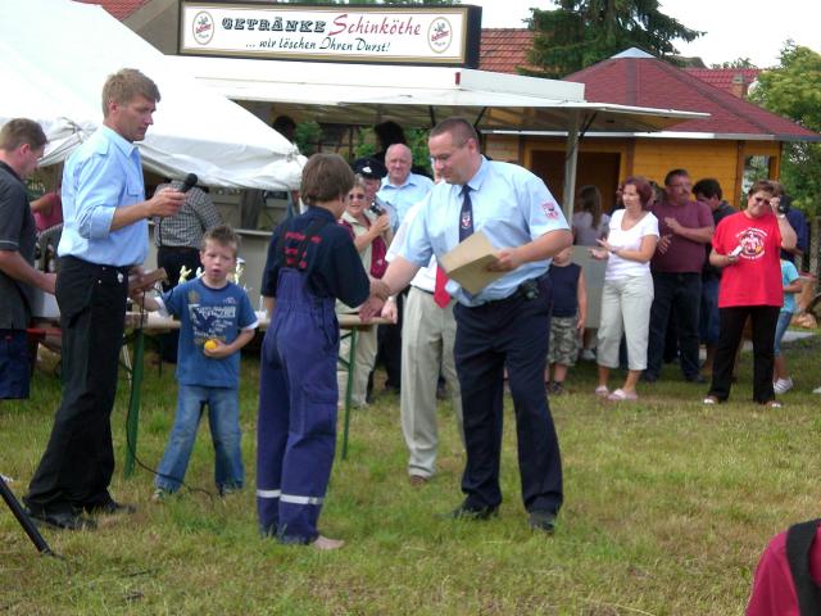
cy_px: 308
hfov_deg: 22.5
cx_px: 410
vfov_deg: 17.0
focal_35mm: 87
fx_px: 2063
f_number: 5
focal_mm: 14.49
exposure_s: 1/320
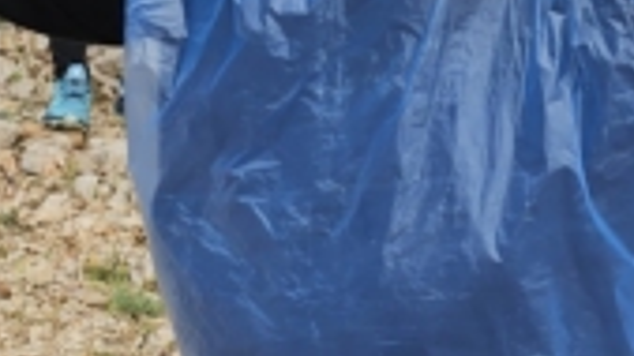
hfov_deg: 13.9
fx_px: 2605
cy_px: -131
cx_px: 334
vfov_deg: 7.7
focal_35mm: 155
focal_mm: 6.3
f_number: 1.7
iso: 10
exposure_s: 1/554
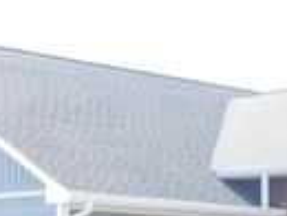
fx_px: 1146
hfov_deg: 14.0
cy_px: 279
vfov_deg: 10.6
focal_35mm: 138
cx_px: 291
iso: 125
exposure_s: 1/200
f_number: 3.5
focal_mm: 6.3
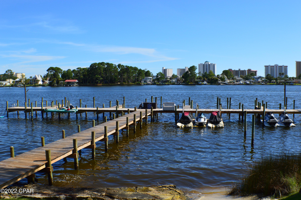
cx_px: 150
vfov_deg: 26.4
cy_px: 100
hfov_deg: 38.9
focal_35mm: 51
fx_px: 426
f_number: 11
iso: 400
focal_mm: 34
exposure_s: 1/500
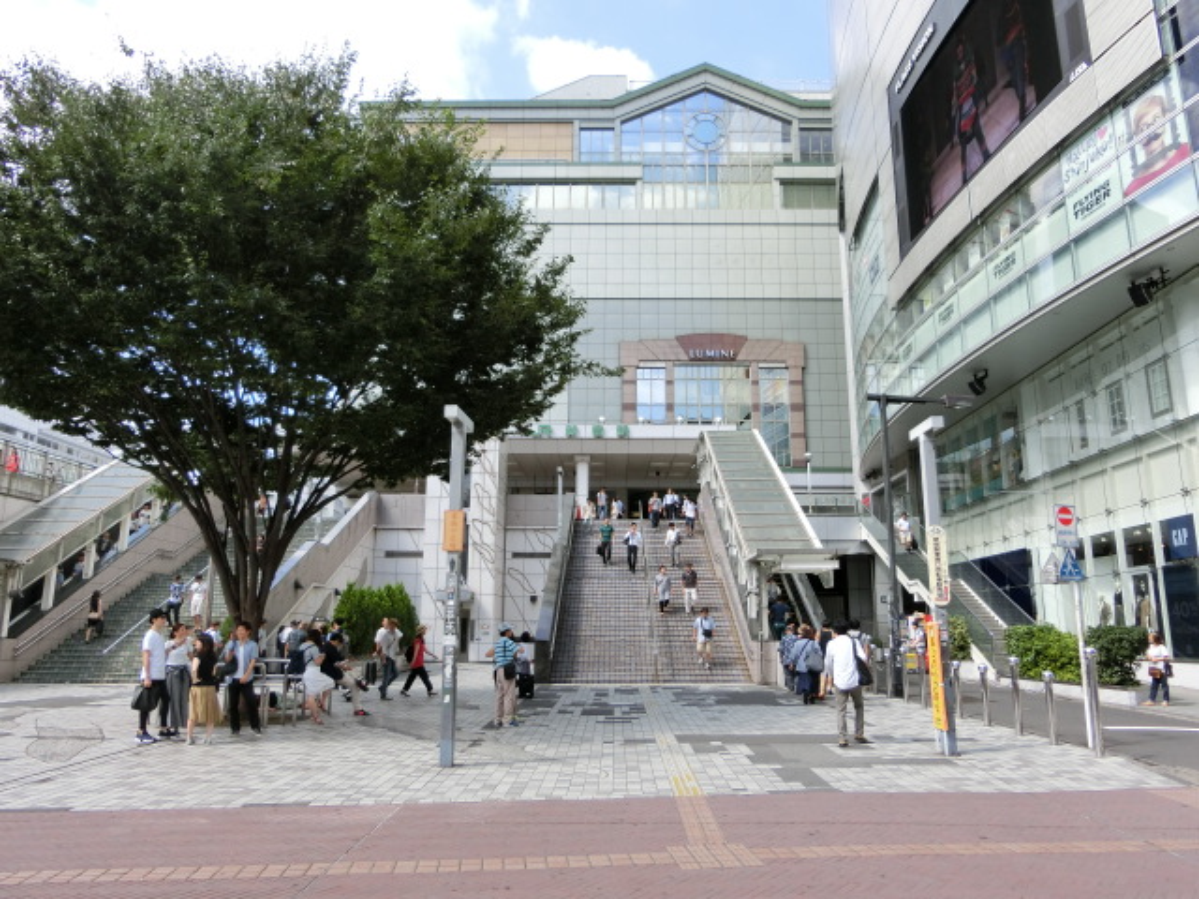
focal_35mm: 25
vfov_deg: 54.9
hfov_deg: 69.4
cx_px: 600
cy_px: 450
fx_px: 866
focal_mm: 4.5
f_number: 3.5
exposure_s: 1/400
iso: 80
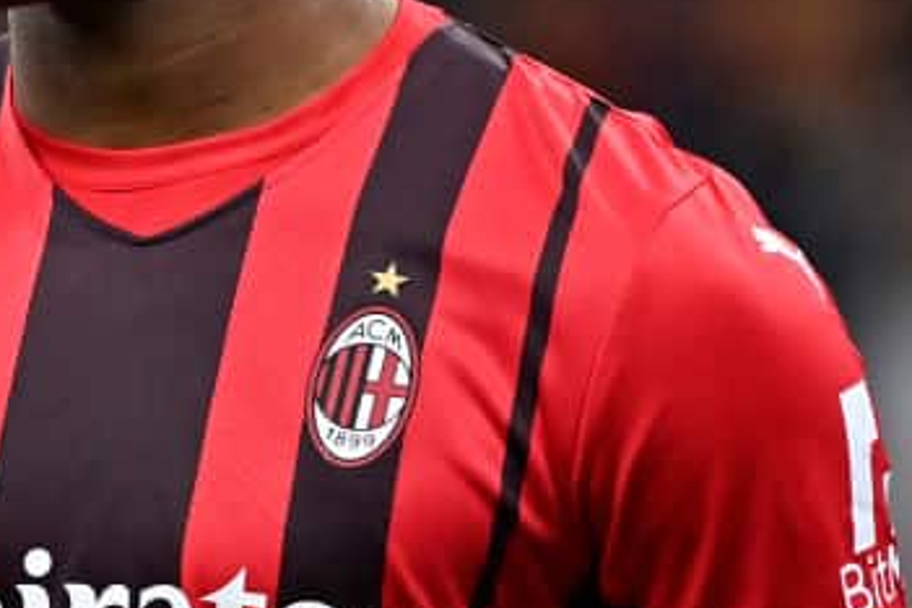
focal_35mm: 787
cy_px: 79
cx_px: 8
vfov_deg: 1.7
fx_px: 19936
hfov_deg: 2.6
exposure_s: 1/1250
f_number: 4
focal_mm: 270
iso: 2000
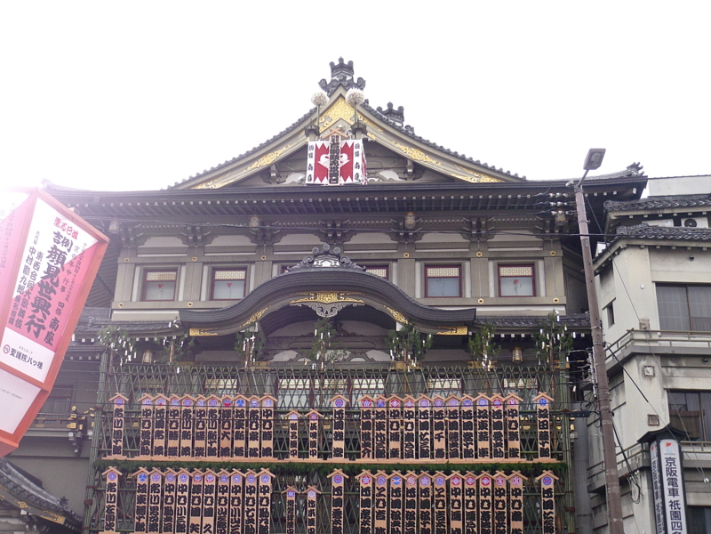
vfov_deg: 32.2
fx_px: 924
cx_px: 356
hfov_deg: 42.1
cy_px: 267
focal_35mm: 45
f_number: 3.5
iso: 100
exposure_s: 1/250
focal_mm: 7.4
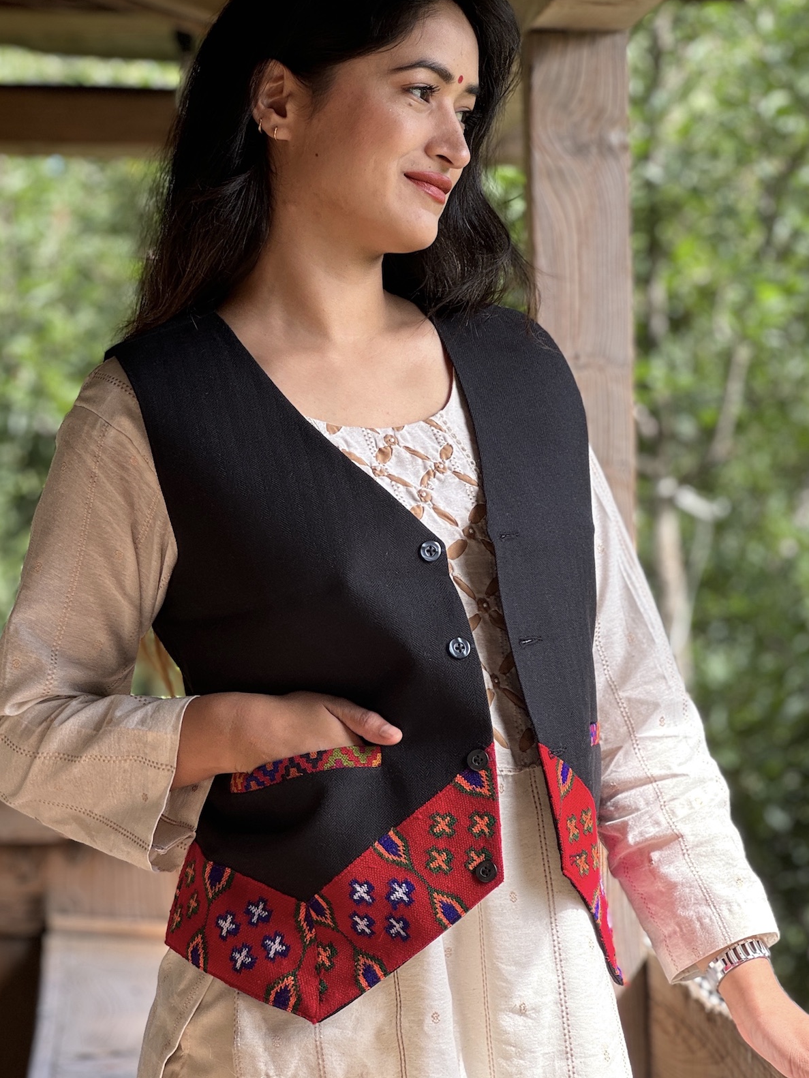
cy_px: 530
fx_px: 2804
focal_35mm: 90
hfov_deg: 16.4
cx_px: 374
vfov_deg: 21.8
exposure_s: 1/99
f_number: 2.8
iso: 32
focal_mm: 9
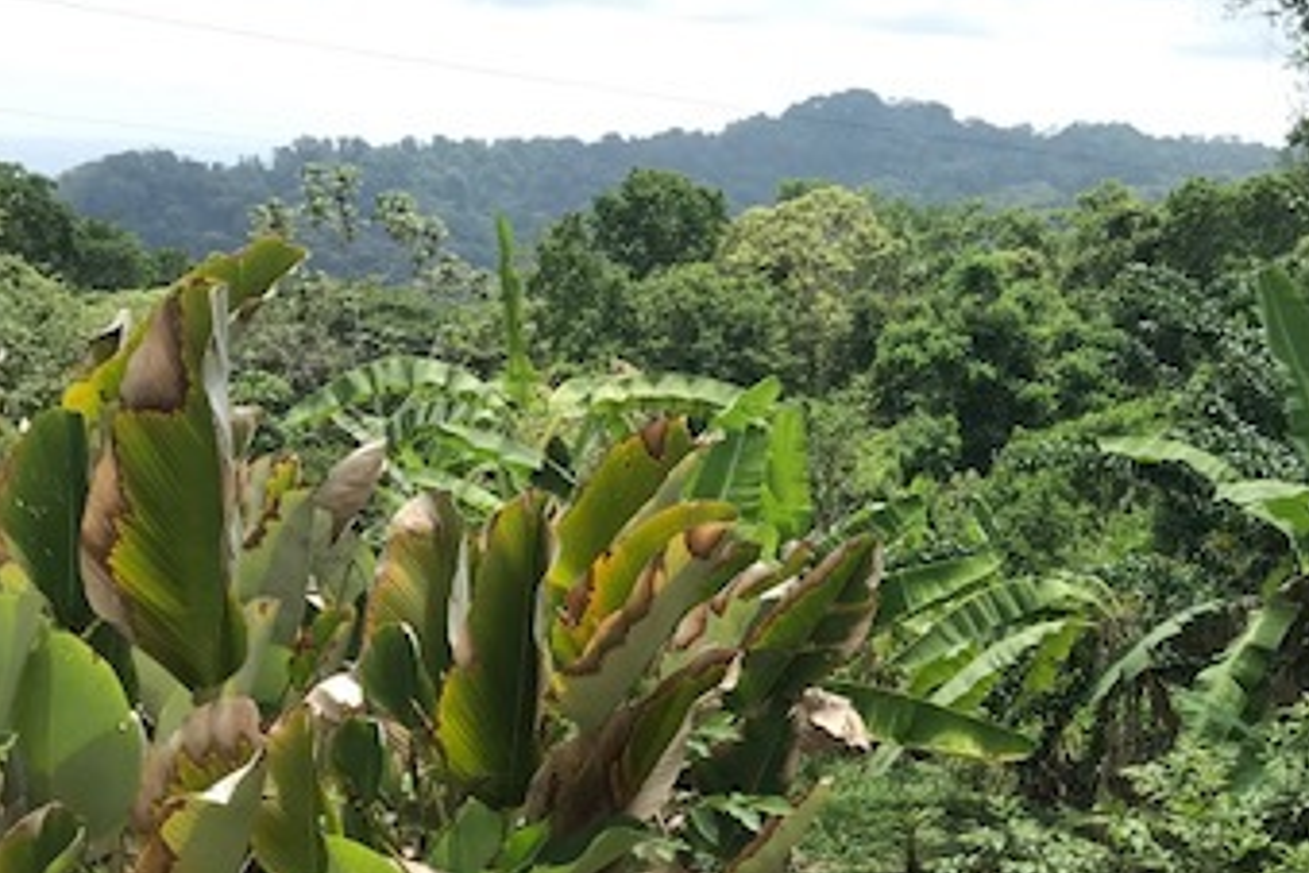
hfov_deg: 35.4
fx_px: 2000
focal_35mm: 55
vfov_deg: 23.9
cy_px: 788
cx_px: 985
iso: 20
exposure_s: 1/1408
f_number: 1.8
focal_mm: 3.99
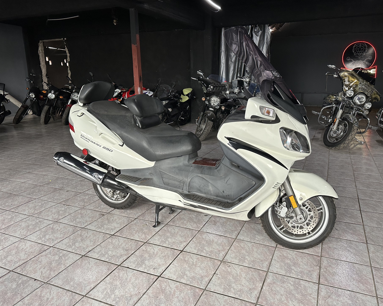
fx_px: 295
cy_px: 147
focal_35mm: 26
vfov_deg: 54.9
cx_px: 206
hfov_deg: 65.9
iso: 200
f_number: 1.78
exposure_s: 1/120
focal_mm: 6.86
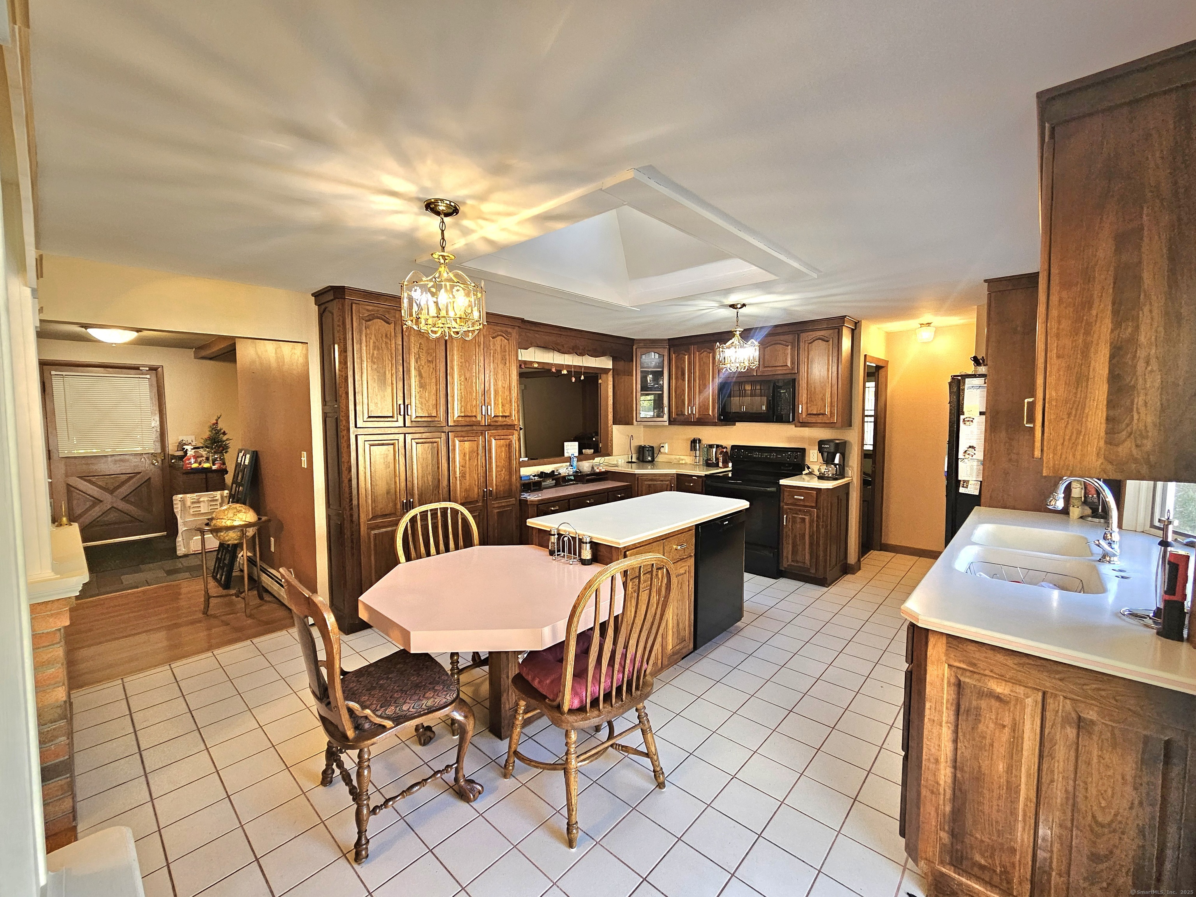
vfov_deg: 89.9
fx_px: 449
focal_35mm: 13
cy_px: 448
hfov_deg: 106.2
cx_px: 598
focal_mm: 2.2
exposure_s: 1/60.2
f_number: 2.2
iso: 250
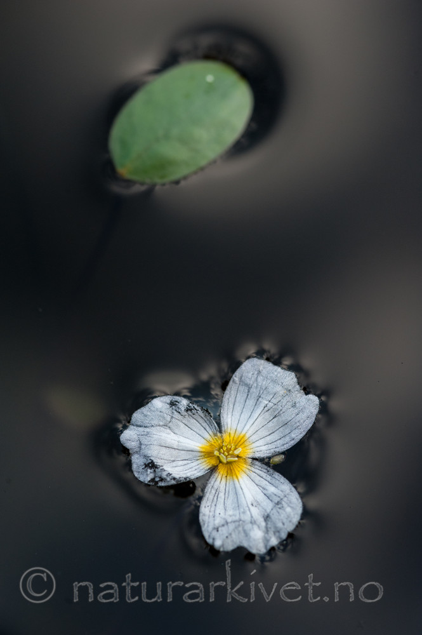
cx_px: 211
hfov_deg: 13.0
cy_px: 318
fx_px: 1849
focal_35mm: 105
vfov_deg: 19.5
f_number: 8
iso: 800
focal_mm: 105
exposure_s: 1/250
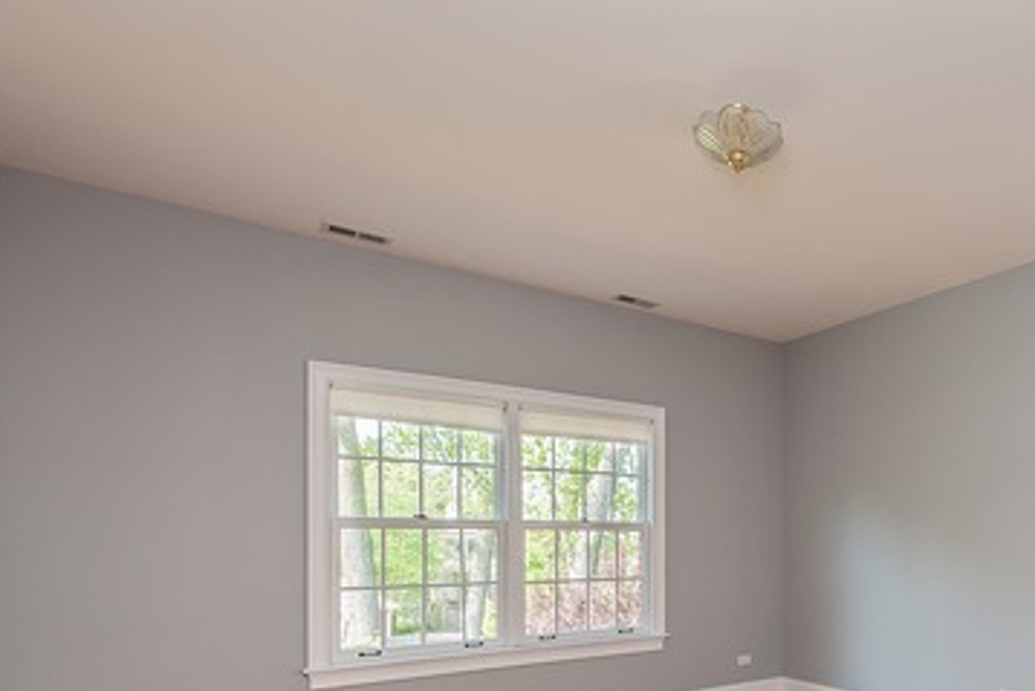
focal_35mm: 25
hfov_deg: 66.4
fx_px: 719
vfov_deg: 48.8
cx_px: 792
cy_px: 538
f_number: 8
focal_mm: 14
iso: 200
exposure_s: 1/20
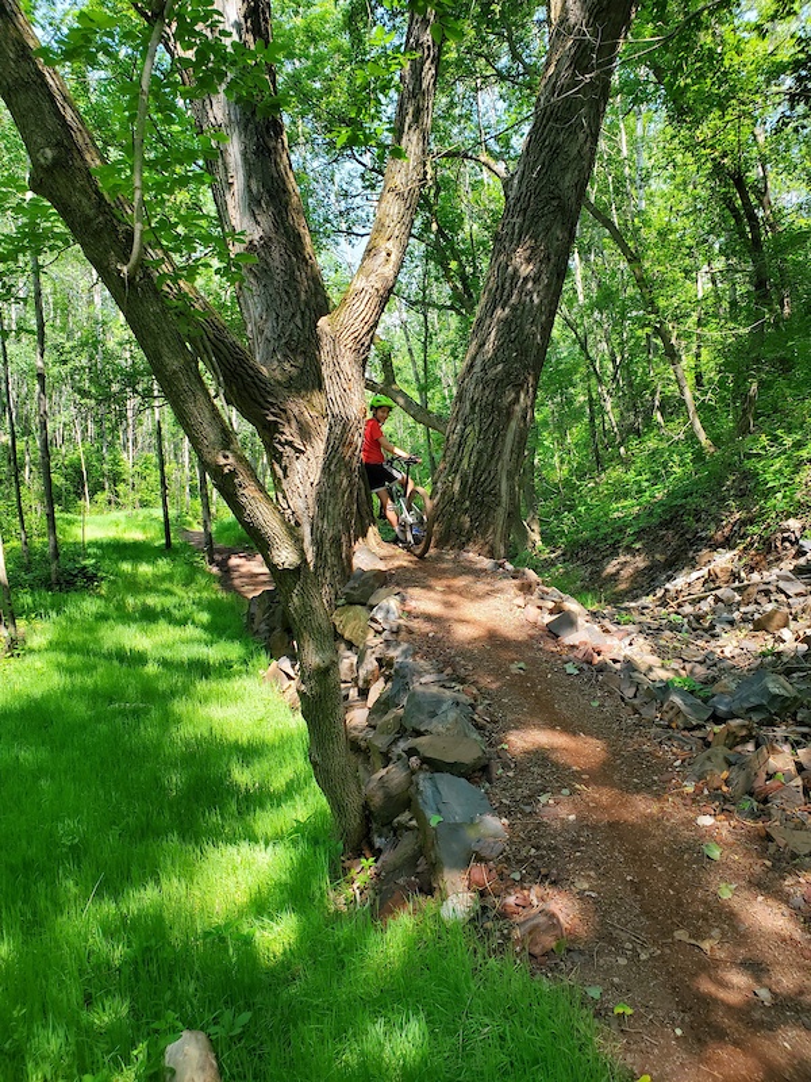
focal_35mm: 26
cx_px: 406
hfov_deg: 53.1
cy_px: 541
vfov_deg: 67.3
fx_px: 812
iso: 50
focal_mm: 4.3
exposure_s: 1/186
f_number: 2.4
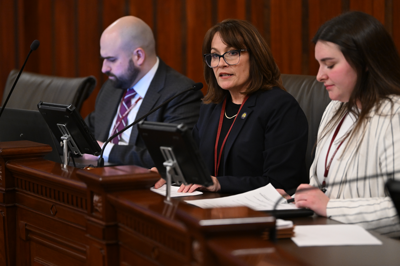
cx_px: 200
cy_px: 133
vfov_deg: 11.4
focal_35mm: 120
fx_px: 1333
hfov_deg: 17.1
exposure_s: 1/160
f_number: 2.8
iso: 3200
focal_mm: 120
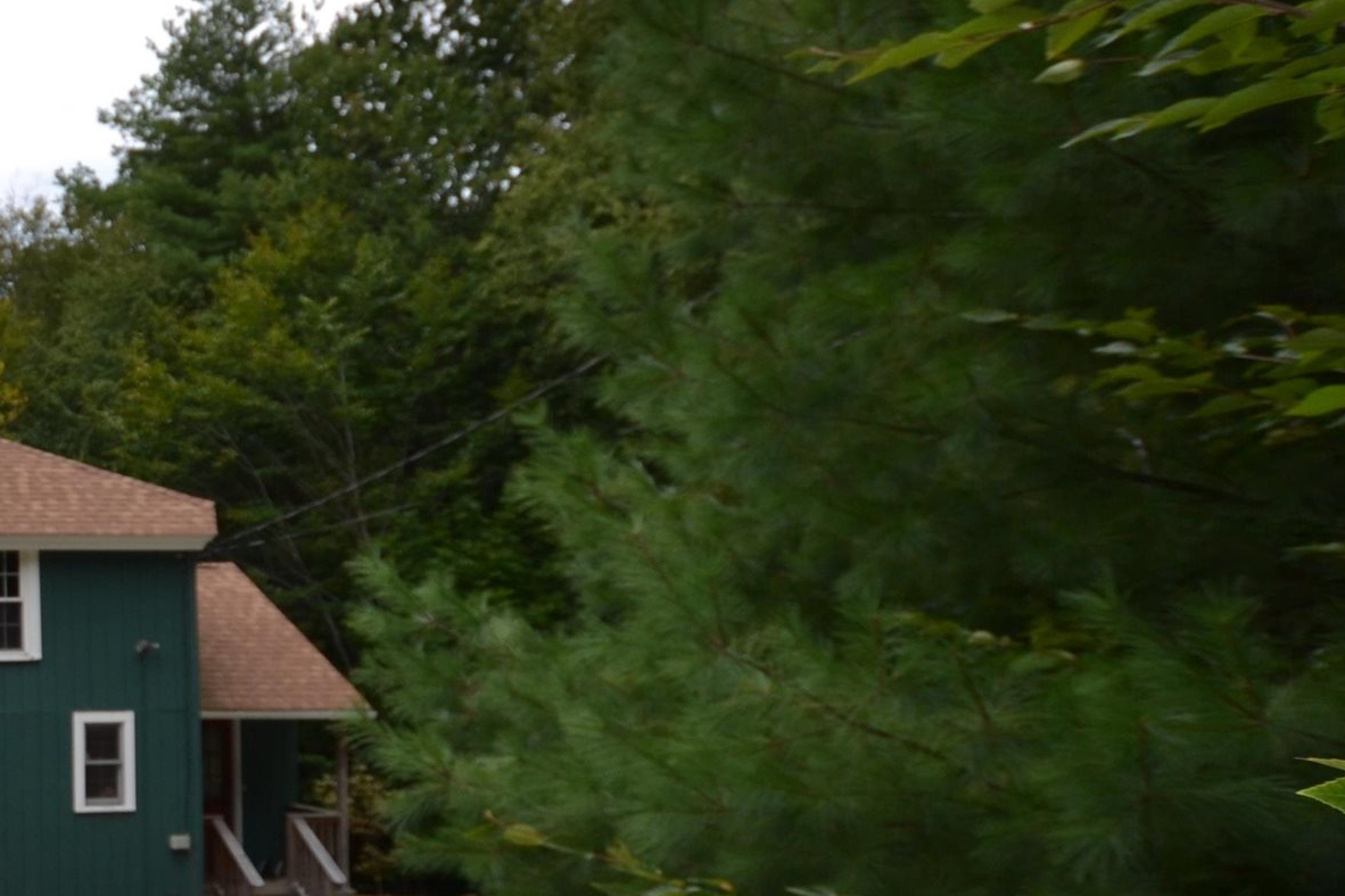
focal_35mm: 39
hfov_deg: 35.5
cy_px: 596
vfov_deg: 33.9
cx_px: -363
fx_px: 1457
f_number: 5.6
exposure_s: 1/200
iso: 100
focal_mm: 10
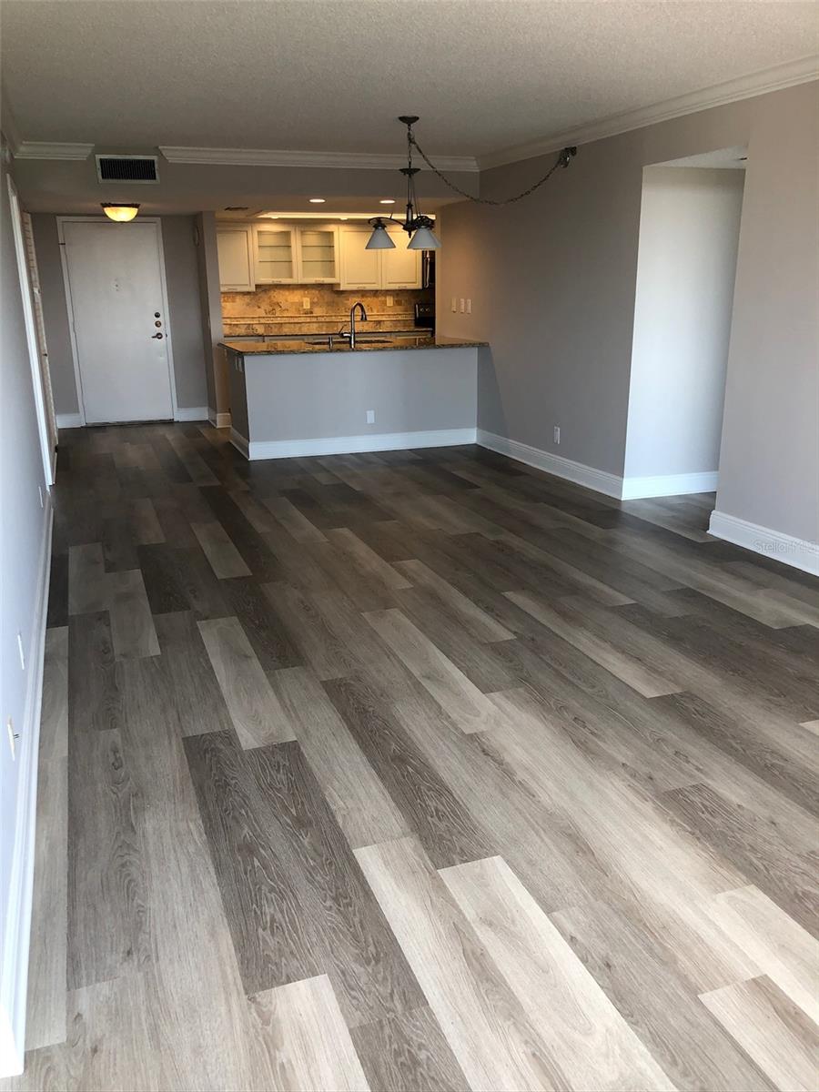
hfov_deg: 49.7
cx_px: 410
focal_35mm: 28
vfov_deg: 63.4
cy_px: 546
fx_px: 883
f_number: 1.8
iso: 50
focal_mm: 3.99
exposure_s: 1/120
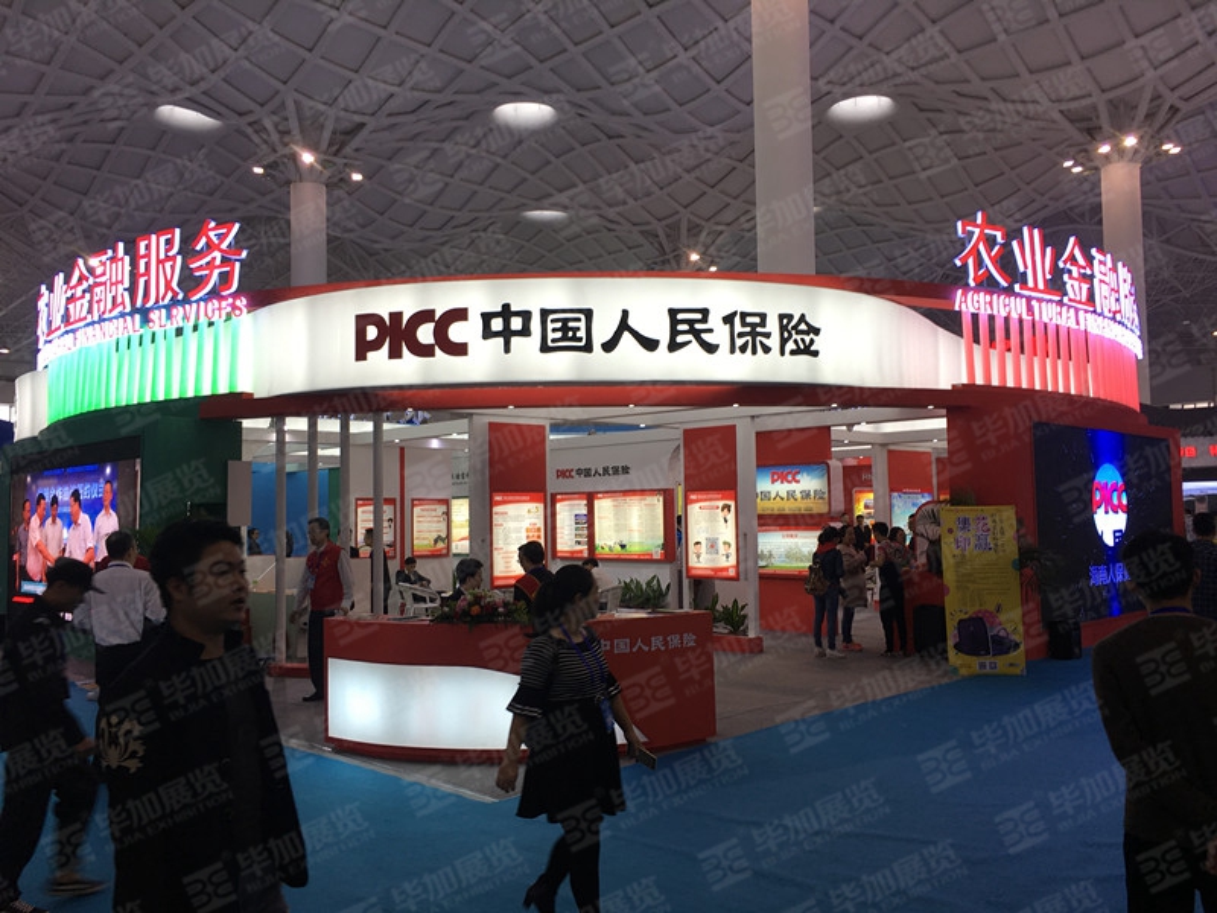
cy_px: 456
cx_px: 608
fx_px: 1020
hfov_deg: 61.7
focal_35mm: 29
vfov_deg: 48.2
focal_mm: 4.15
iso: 25
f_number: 2.2
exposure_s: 1/50
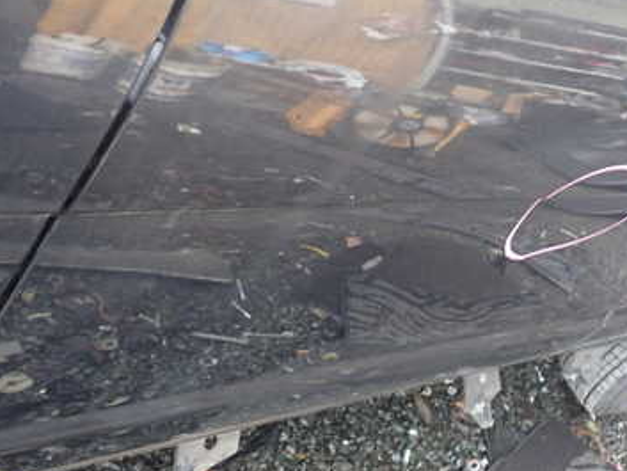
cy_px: 167
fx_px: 924
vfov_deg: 28.4
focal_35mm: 51
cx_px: 414
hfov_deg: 37.1
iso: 400
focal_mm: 5.4
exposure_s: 1/30
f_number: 2.3
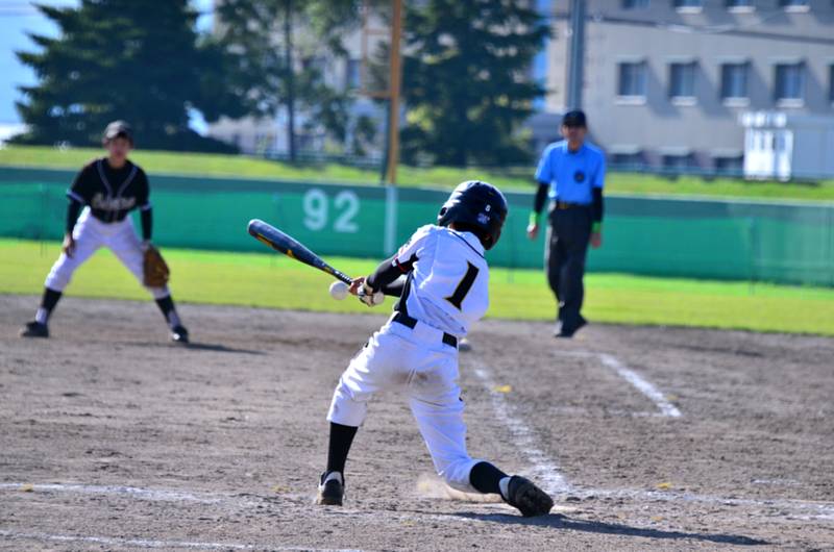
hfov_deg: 6.0
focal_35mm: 345
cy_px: 276
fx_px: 7977
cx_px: 417
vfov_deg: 4.0
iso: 400
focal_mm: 230
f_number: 6.3
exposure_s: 1/1600
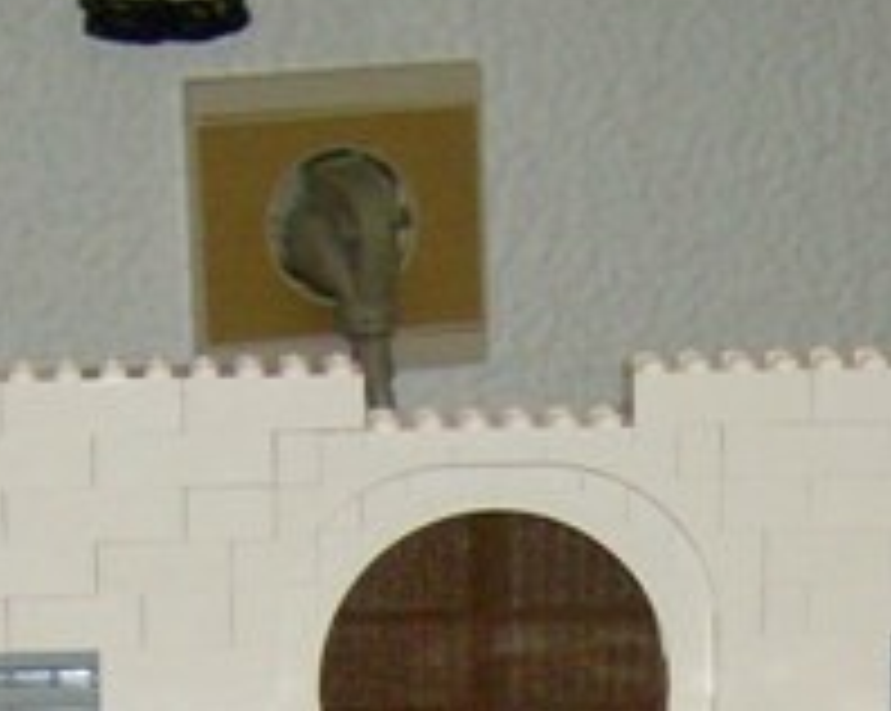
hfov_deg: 12.2
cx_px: 495
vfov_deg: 9.2
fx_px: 4162
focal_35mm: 158
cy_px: 1382
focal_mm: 6.4
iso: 200
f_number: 2.9
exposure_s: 1/66.6
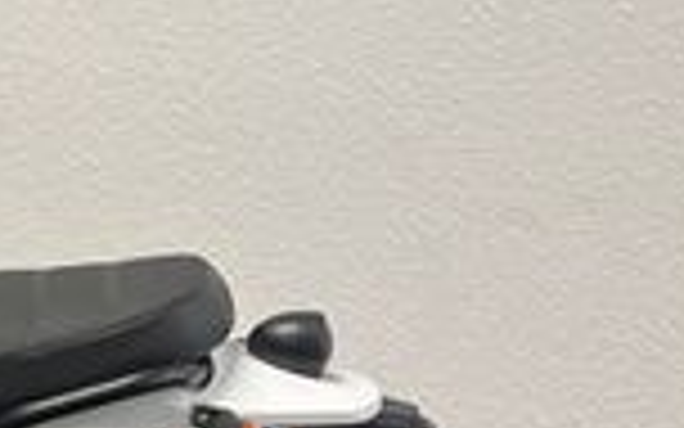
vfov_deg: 11.1
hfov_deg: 16.1
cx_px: -405
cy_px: 496
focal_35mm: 116
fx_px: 2162
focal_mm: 5.1
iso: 125
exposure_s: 1/100
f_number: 1.6
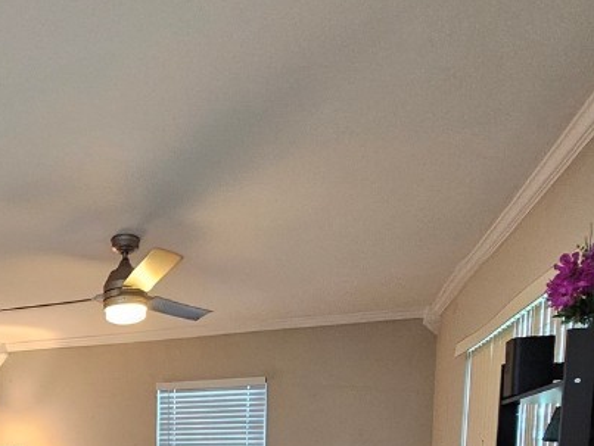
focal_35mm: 33
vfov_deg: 35.5
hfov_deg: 48.9
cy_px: 512
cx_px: 52
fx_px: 567
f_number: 2.2
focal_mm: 2.2
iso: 400
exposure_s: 1/30
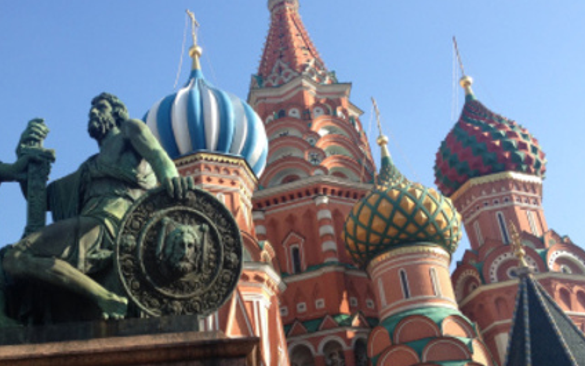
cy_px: 162
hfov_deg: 36.1
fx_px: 893
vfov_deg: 23.1
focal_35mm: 56
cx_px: 228
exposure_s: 1/812
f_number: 2.4
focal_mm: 4.28
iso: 50
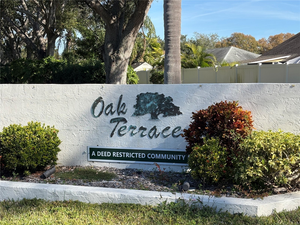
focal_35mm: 52
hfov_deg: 36.8
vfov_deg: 28.0
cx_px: 150
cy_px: 112
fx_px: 451
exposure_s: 1/1848
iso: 32
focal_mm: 5.96
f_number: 1.6
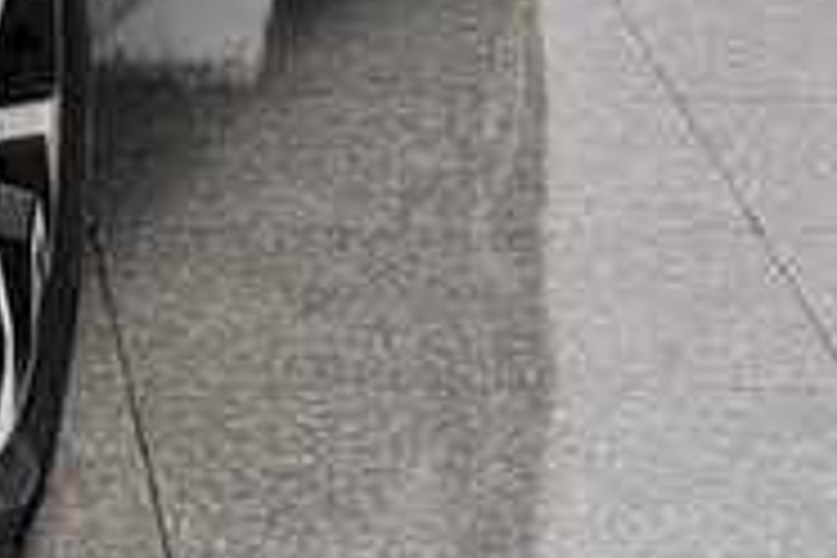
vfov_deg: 4.1
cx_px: -918
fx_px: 7742
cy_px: -630
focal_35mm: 333
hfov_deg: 6.0
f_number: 5.3
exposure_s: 1/50
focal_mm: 46
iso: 720
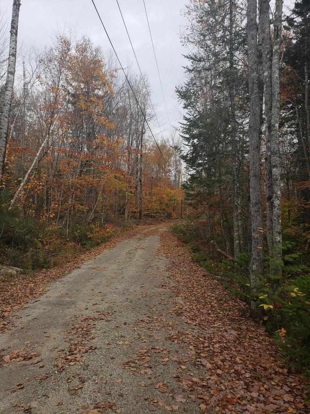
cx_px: 155
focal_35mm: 26
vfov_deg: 67.3
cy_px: 207
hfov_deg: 53.1
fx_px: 310
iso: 50
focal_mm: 4.3
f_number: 2.4
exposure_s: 1/614
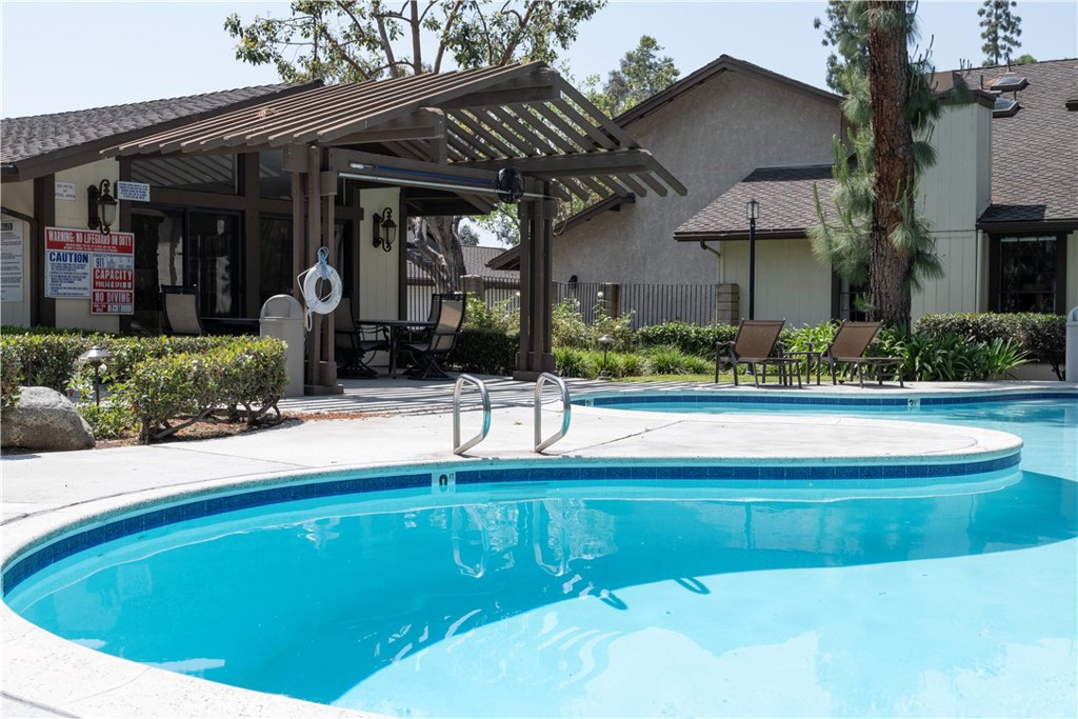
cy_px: 360
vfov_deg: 31.9
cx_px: 539
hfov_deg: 46.4
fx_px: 1258
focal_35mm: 42
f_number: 5
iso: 400
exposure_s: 1/2500
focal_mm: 28
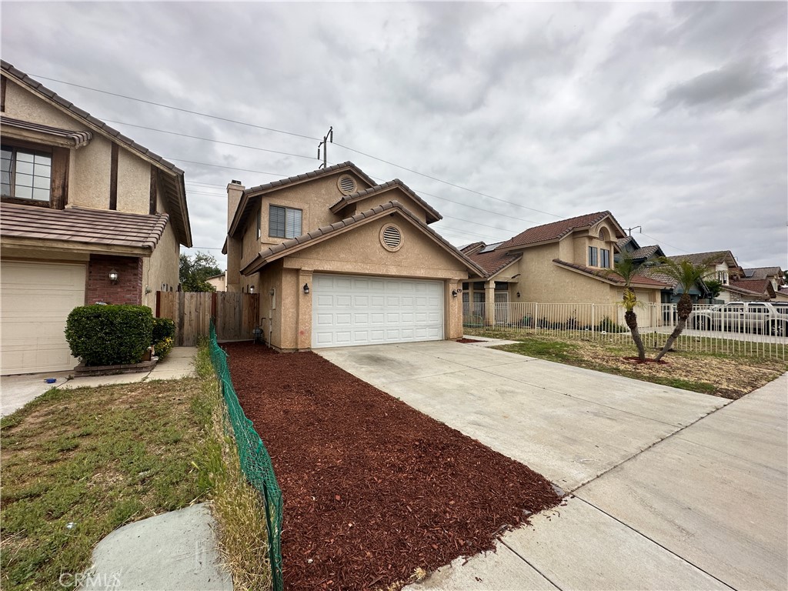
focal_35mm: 14
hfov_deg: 102.1
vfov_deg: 85.7
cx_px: 394
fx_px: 319
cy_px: 296
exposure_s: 1/1887
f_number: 2.2
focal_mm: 2.22
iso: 50
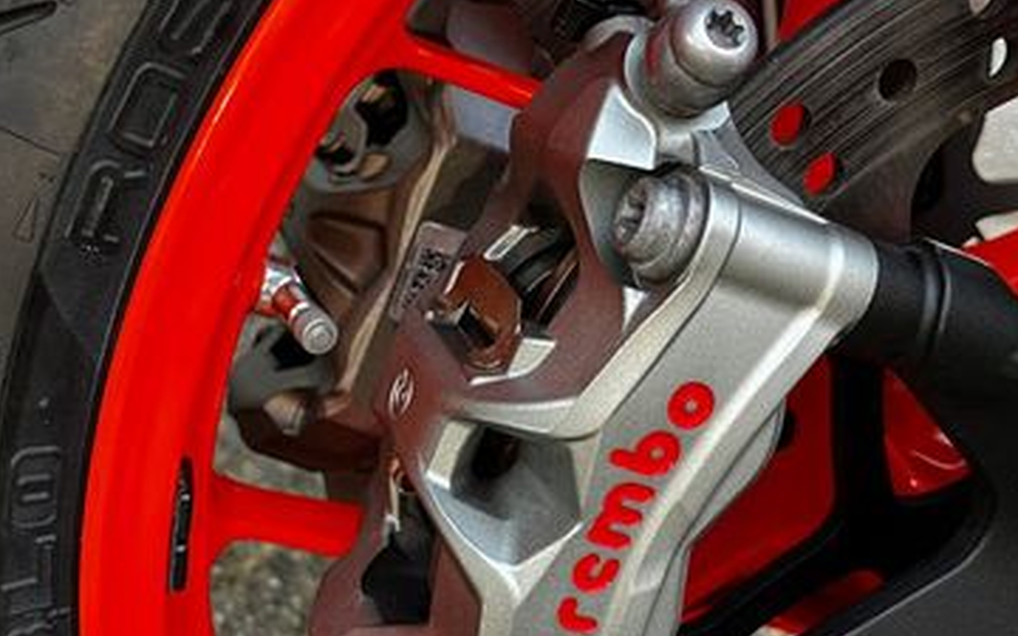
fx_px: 1359
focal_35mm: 49
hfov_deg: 40.8
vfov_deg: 26.0
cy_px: 469
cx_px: 396
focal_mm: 5.1
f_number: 1.6
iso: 125
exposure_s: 1/80
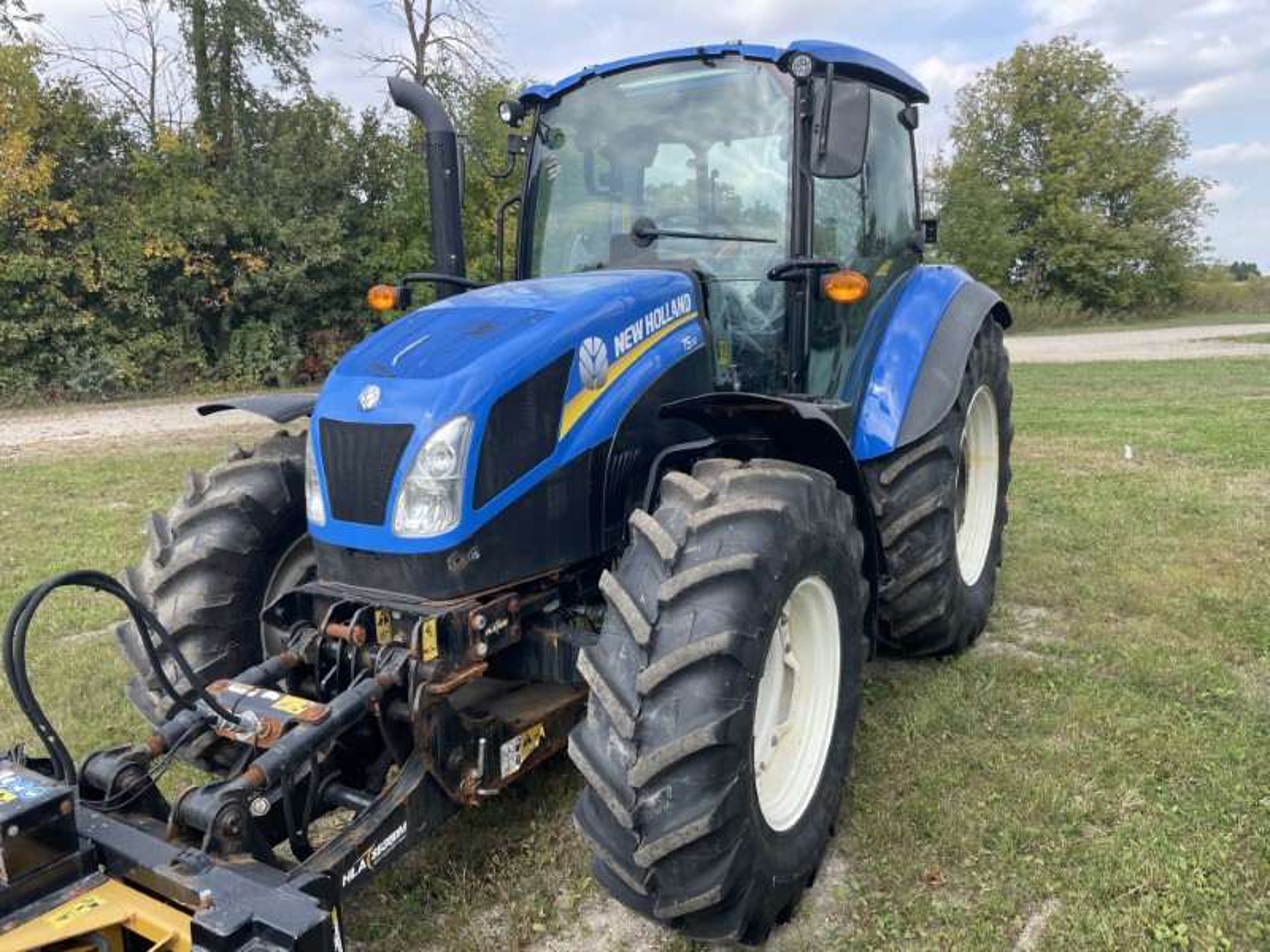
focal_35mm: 26
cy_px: 476
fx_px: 954
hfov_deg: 67.3
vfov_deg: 53.1
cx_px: 635
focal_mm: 4.2
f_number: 1.6
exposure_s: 1/910
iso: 32
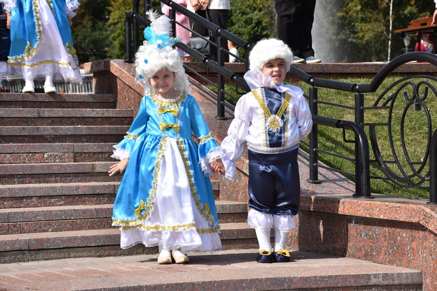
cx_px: 218
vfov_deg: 13.0
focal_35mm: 105
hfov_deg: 19.5
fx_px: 1274
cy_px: 146
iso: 125
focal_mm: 70
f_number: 8
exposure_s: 1/500
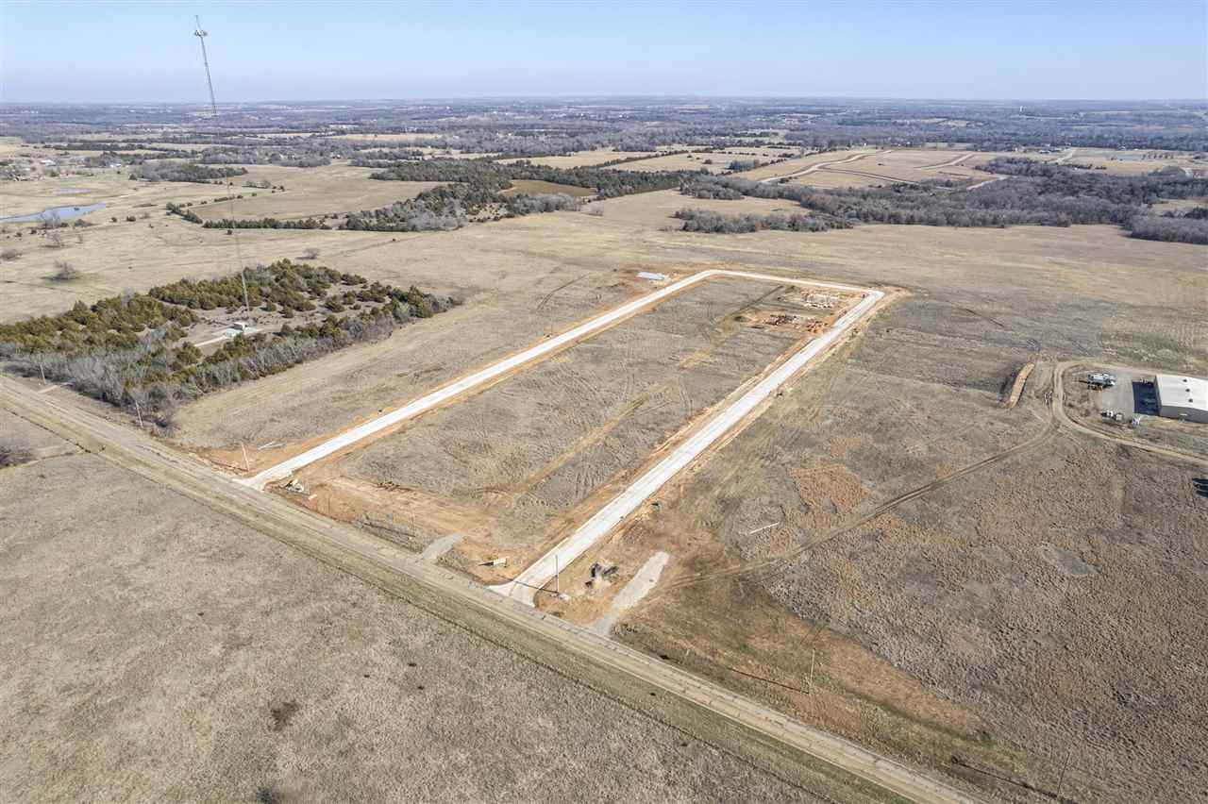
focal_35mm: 22
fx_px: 738
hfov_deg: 78.6
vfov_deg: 57.2
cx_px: 604
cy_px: 402
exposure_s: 1/1600
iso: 100
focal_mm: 8.38
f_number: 2.8
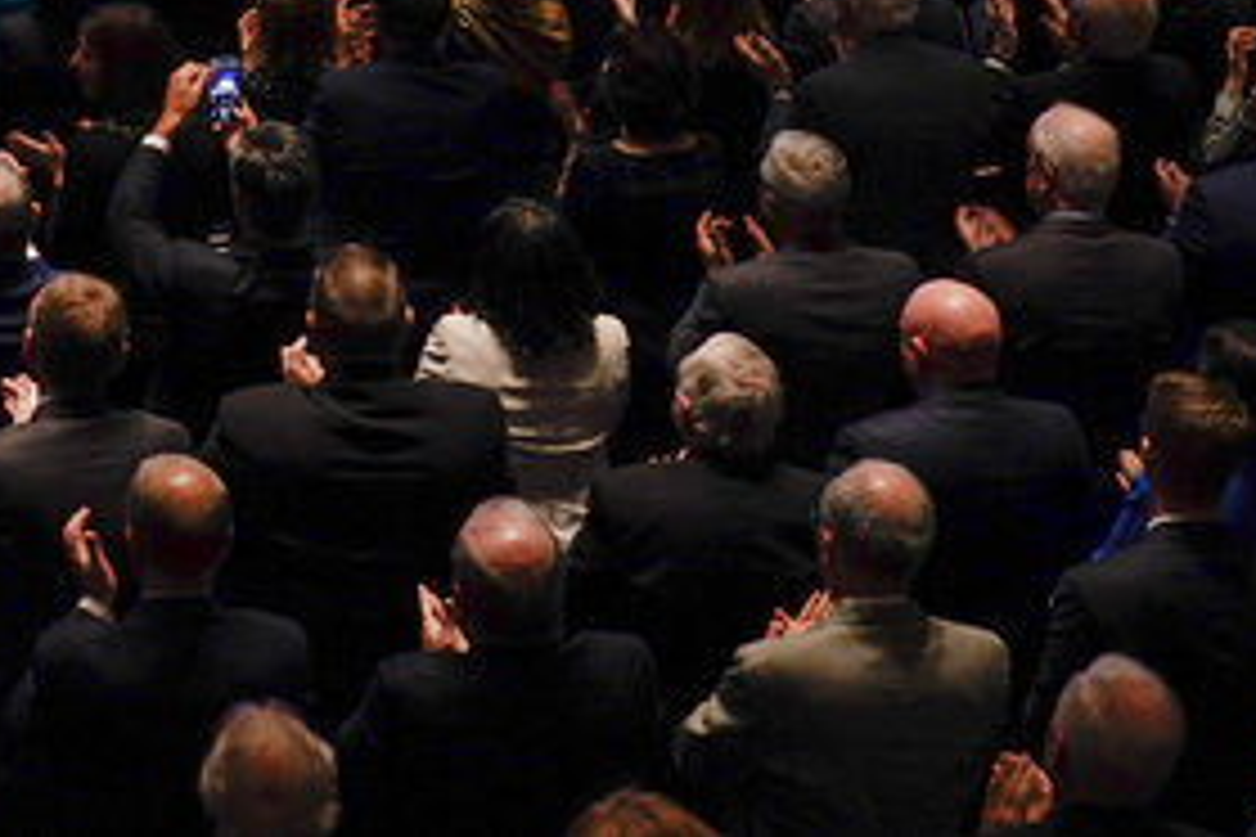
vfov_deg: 9.1
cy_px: -695
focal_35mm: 143
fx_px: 4989
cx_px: -774
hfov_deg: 13.3
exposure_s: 1/80
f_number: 3.5
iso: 400
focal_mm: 39
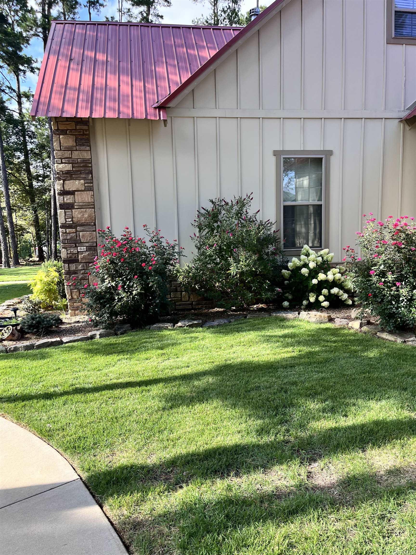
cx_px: 208
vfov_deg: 67.3
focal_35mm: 26
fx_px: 417
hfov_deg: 53.1
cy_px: 278
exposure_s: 1/615
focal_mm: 5.1
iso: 50
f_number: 1.6
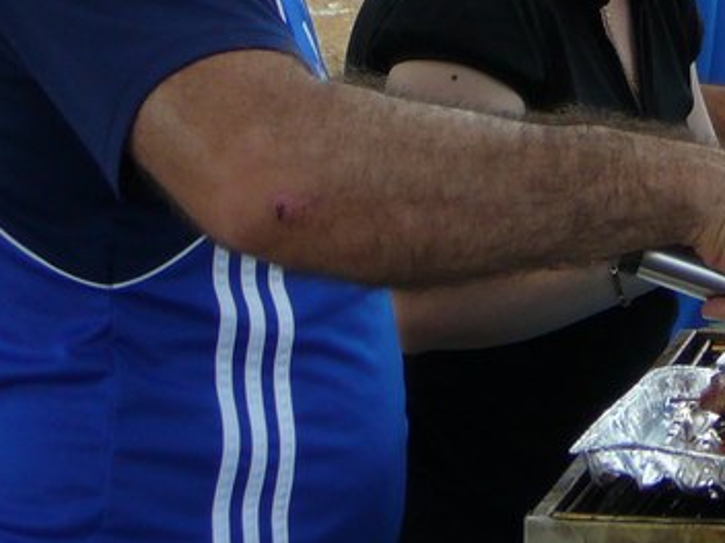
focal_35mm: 233
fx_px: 4880
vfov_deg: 6.3
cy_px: -165
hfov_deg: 8.4
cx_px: 748
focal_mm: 12.2
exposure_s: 1/125
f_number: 3.8
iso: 80
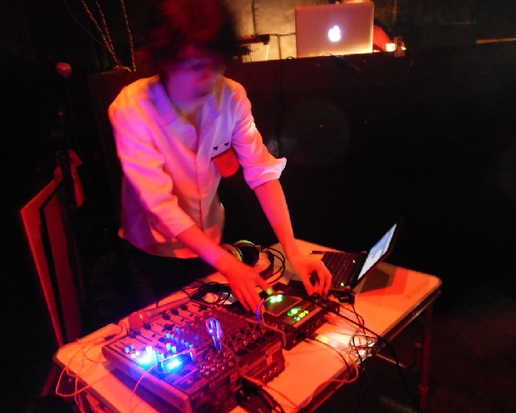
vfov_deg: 49.9
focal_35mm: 29
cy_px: 228
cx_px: 274
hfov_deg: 60.4
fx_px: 443
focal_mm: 4.5
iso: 1600
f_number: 3.2
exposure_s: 1/1.6
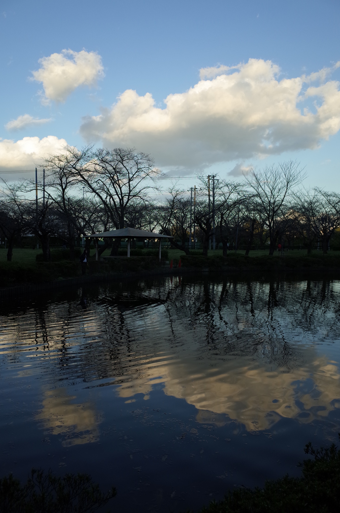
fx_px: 398
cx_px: 170
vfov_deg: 65.6
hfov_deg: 46.2
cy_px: 256
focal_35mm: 28
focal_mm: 18.3
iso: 100
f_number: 4
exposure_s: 1/250
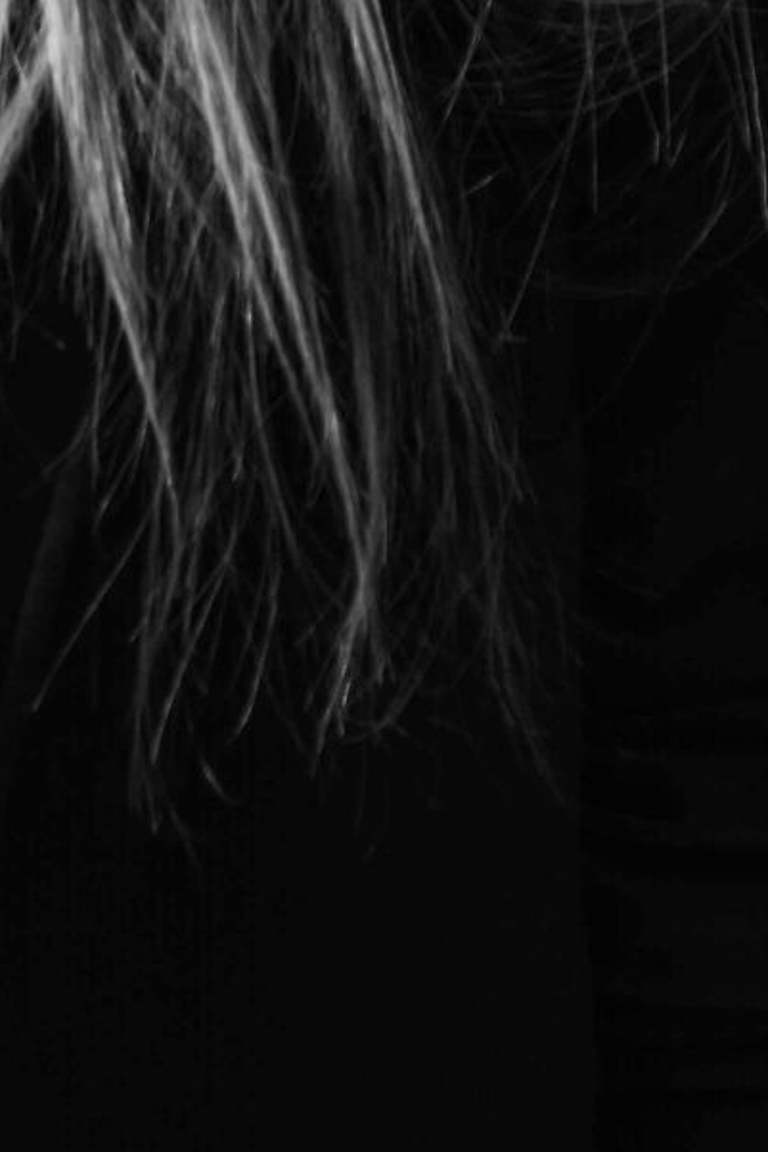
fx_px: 13399
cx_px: -389
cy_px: 136
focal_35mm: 419
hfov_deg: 3.3
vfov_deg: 4.9
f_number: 2.8
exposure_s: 1/200
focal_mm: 70
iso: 250
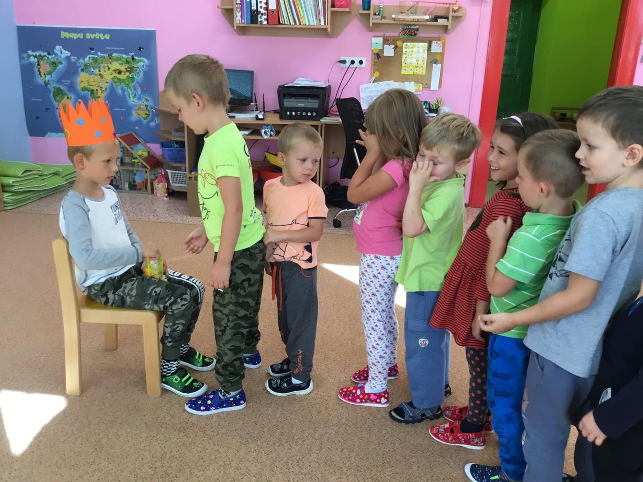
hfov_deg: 58.3
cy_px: 241
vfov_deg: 45.5
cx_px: 322
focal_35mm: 31
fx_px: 576
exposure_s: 1/33
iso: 32
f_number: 2.4
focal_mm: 3.3
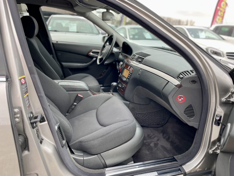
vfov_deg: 53.1
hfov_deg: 67.3
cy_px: 88
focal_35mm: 26
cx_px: 117
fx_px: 176
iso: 125
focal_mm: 4.2
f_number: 1.6
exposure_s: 1/95
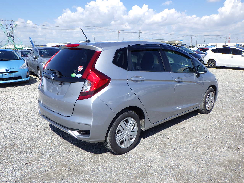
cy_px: 92
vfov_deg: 49.7
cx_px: 122
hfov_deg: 63.4
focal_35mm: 28
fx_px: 197
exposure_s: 1/800
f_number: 4.2
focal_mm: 5
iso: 125
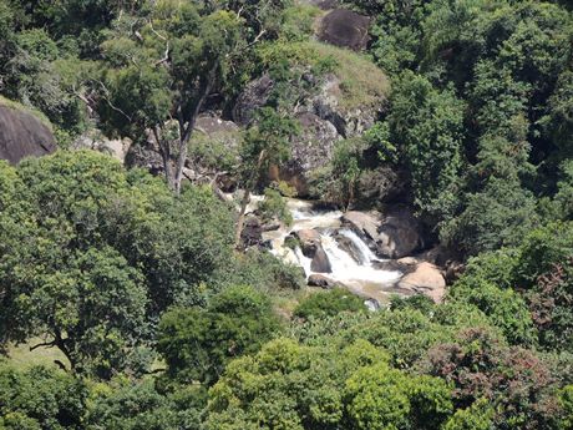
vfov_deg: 3.4
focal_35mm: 435
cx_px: 286
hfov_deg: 4.6
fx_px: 7201
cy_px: 215
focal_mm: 77.5
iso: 100
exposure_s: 1/320
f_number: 4.9
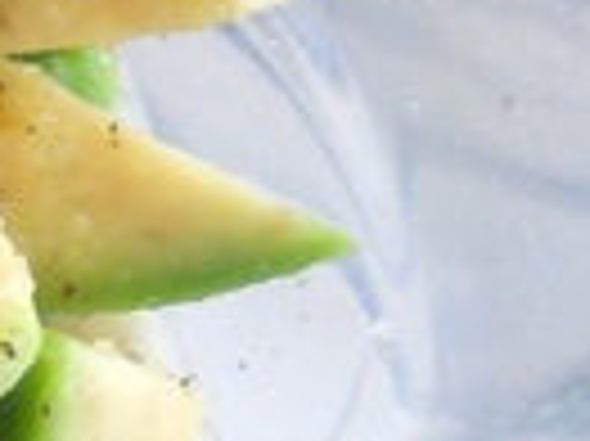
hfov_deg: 7.3
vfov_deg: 5.9
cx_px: -878
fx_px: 4274
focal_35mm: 251
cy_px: 166
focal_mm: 6.72
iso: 125
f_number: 3.1
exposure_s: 1/30
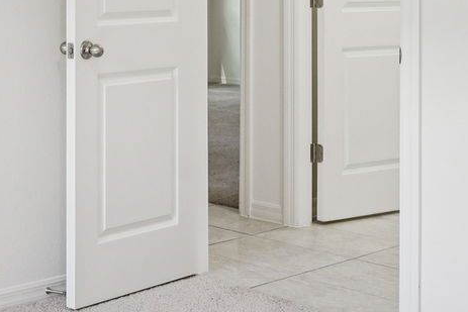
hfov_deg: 21.3
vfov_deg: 17.4
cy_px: -30
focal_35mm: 76
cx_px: -283
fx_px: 988
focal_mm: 16
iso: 400
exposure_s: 1/45
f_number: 8
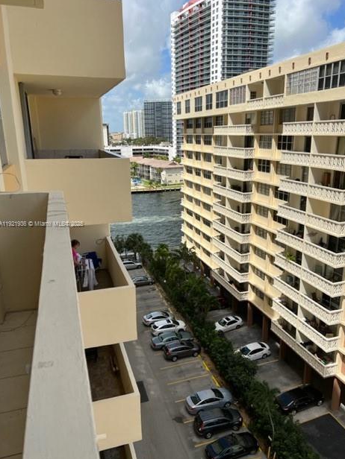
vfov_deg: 65.3
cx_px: 177
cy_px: 224
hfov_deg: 51.3
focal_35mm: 27
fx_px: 359
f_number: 1.5
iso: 50
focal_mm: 5.7
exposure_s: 1/5882
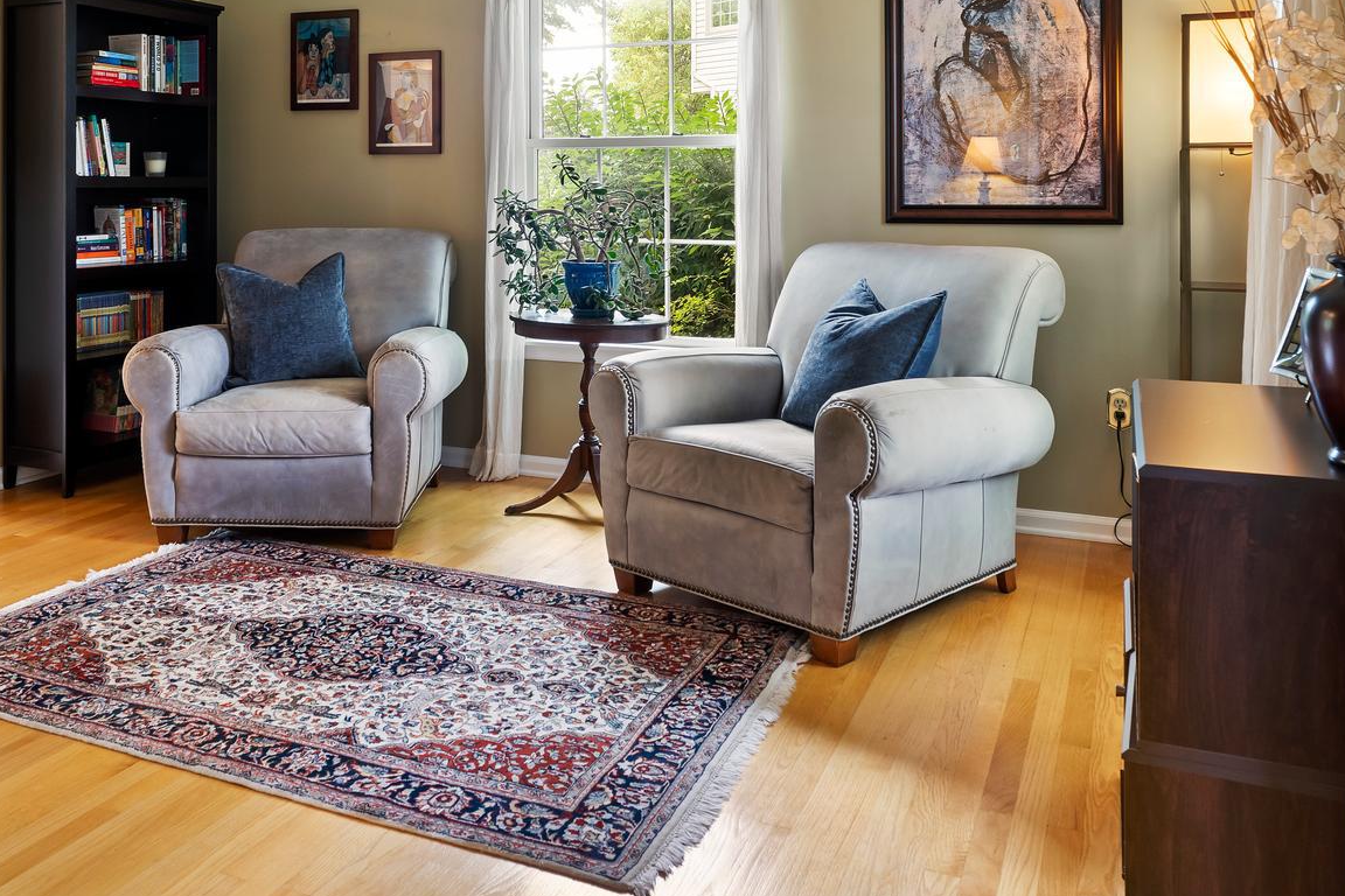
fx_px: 1195
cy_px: 187
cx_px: 572
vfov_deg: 39.6
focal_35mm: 32
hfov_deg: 58.5
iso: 400
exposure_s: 1/2.5
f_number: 7.1
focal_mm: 18
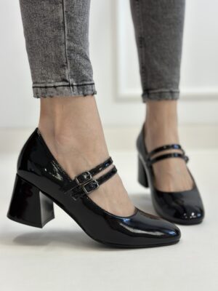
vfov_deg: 39.7
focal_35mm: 48
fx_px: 403
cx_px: 109
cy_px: 146
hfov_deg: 30.3
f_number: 1.78
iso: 125
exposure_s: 1/100
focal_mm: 6.86
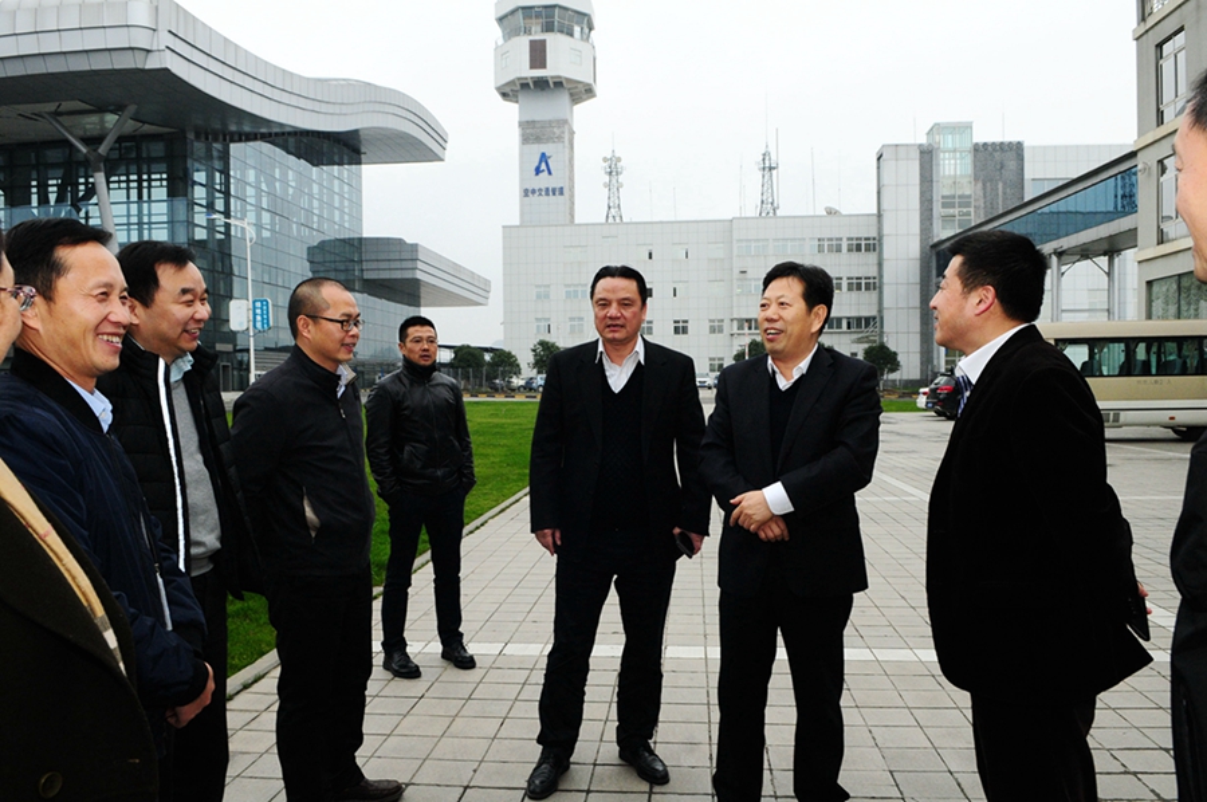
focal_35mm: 26
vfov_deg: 50.3
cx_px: 604
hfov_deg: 70.5
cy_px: 401
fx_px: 854
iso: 800
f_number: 7.1
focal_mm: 17
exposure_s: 1/80
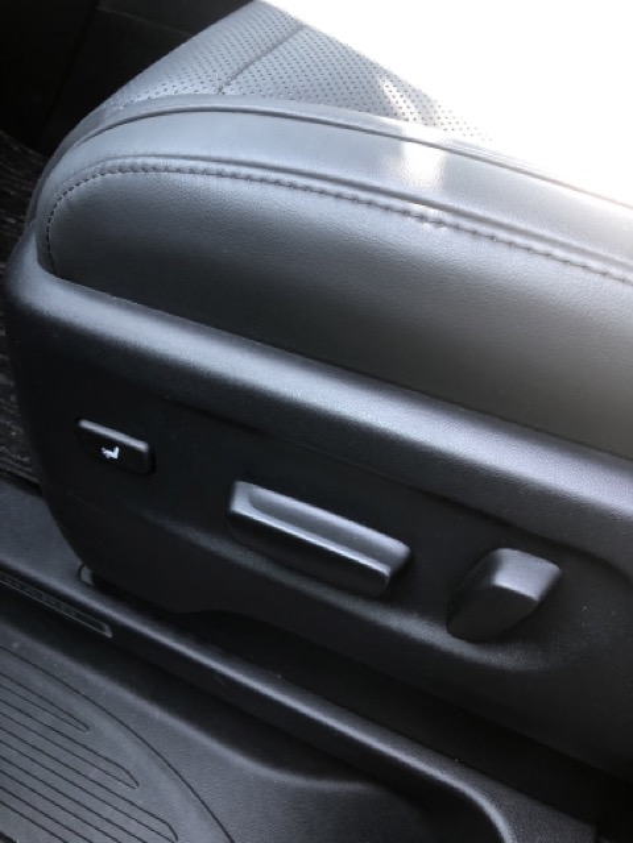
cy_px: 422
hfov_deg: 49.7
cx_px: 316
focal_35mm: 28
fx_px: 683
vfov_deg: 63.4
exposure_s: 1/30
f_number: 1.8
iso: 32
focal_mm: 3.99
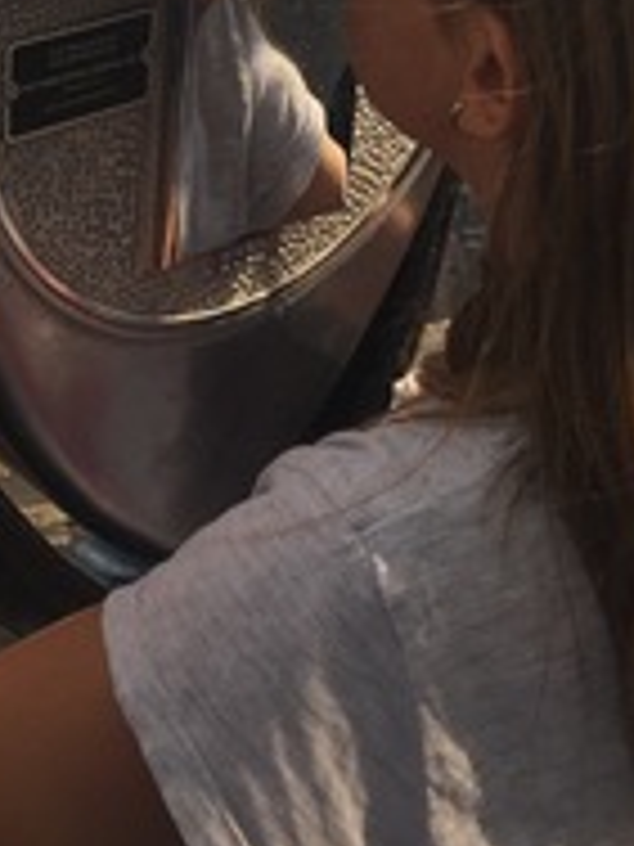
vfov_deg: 24.4
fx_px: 1807
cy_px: -108
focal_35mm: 74
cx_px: 40
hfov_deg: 19.5
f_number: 2.2
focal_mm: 4.15
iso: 32
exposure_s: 1/2198
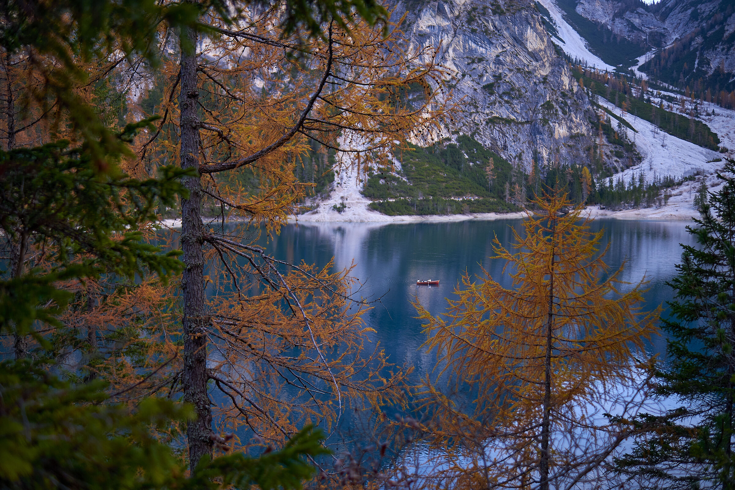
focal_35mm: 35
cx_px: 368
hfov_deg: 54.4
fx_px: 715
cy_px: 245
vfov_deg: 37.9
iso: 250
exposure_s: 1/640
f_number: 1.4
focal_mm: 23
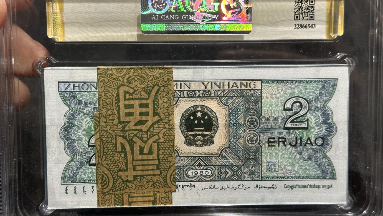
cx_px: 192
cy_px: 101
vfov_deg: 22.6
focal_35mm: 53
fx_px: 538
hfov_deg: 39.2
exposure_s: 1/50
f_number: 1.78
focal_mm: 6.86
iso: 160
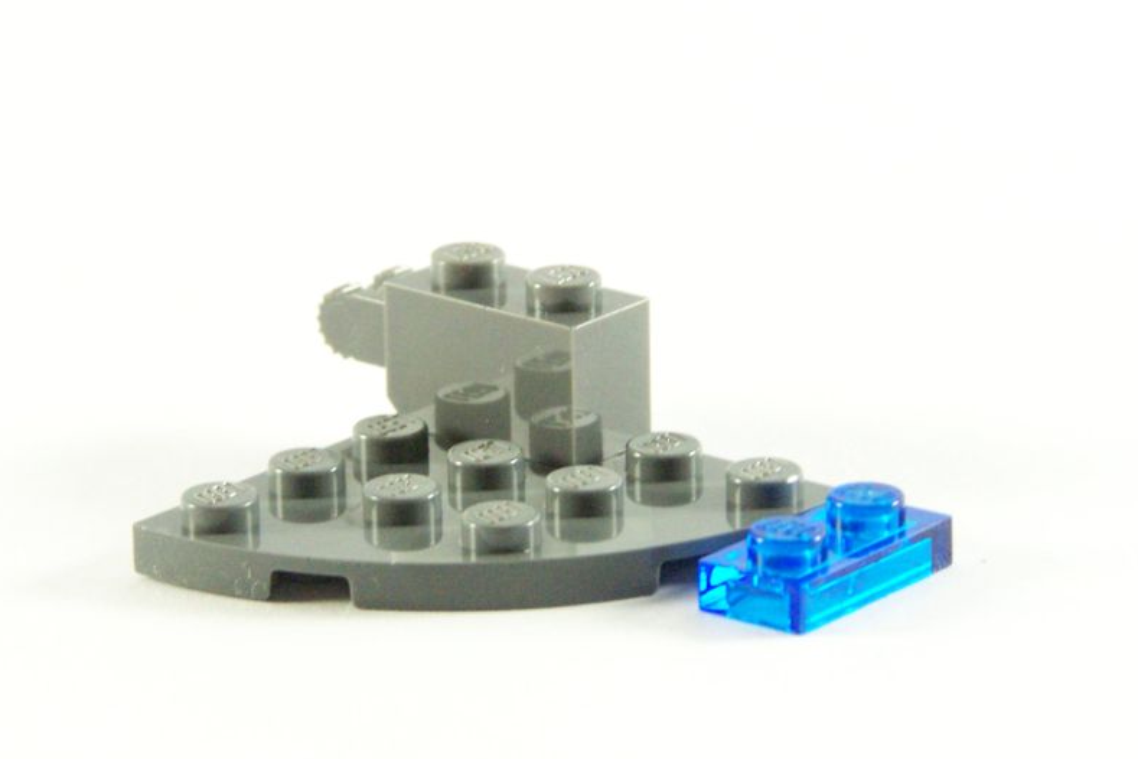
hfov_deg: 13.0
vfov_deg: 8.7
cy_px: 404
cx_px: 545
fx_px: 4994
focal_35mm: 158
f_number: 4
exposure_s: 1/60
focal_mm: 19.4
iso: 400
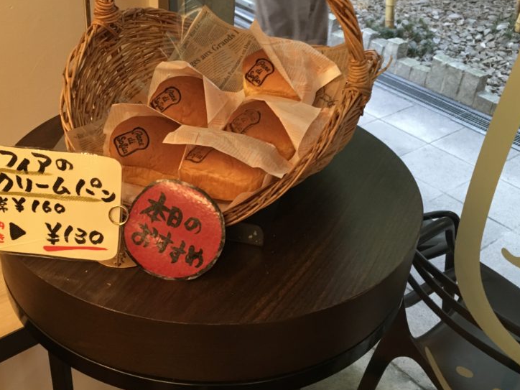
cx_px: 225
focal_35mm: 41
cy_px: 182
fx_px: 616
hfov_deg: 45.7
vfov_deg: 35.1
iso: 125
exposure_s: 1/30
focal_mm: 4.15
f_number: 2.2
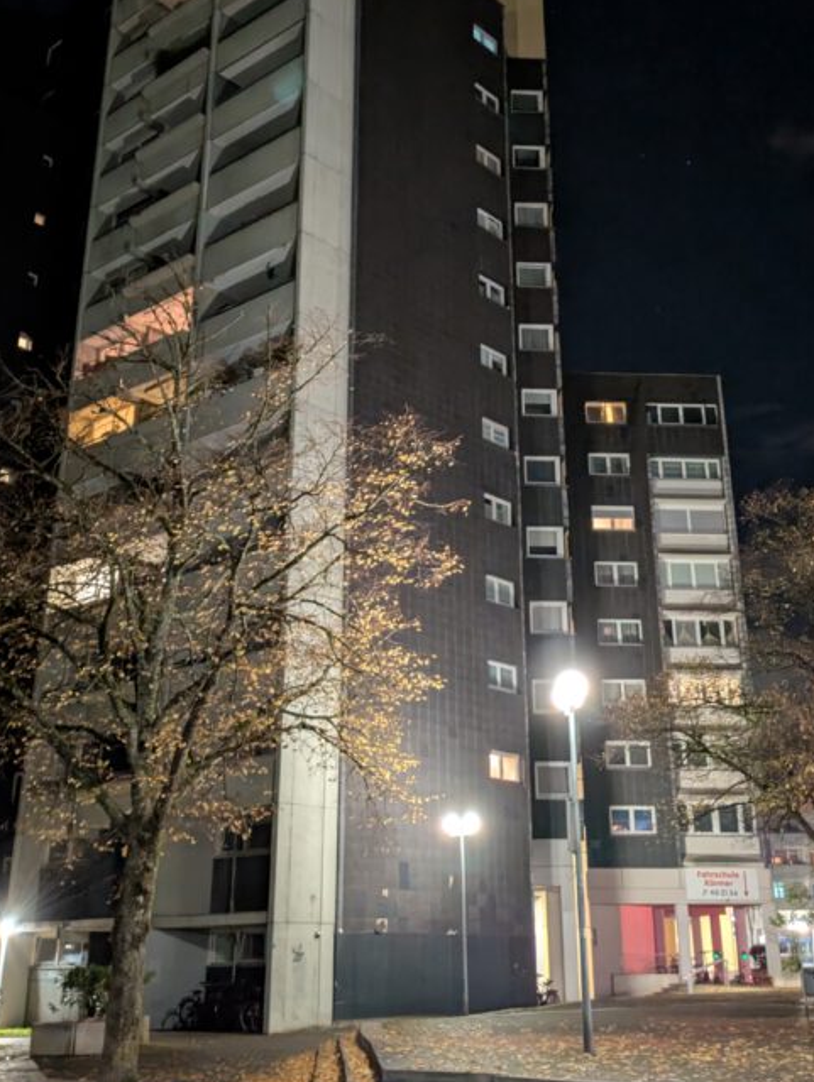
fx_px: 1252
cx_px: 415
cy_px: 397
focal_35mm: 40
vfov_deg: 46.3
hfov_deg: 36.0
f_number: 1.89
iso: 595
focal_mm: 5.43
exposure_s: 1/5.3
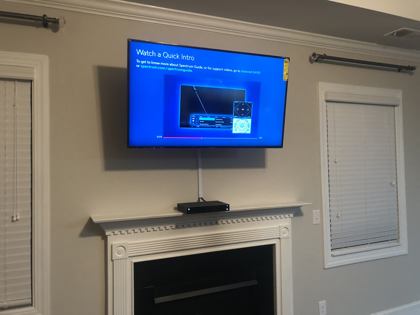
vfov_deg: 49.7
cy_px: 158
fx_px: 340
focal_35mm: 28
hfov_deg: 63.4
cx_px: 210
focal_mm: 4
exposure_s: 1/6
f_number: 1.8
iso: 80
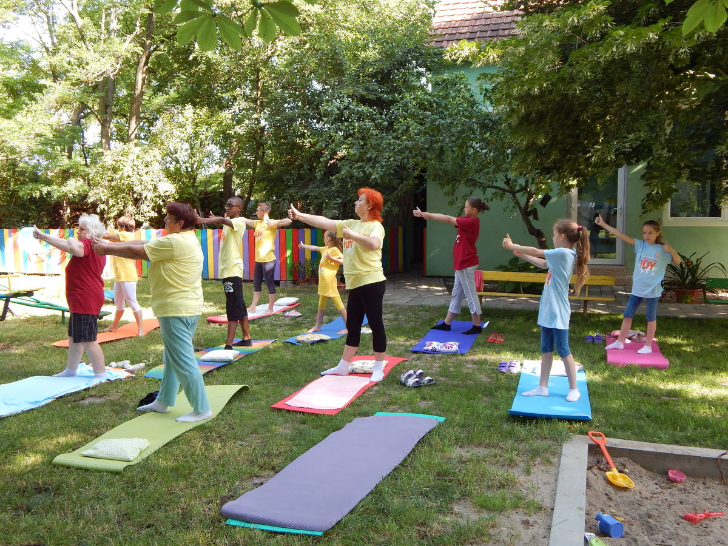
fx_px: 652
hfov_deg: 58.4
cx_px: 364
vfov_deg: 45.4
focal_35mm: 31
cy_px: 273
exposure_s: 1/100
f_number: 3.2
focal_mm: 5.6
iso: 125
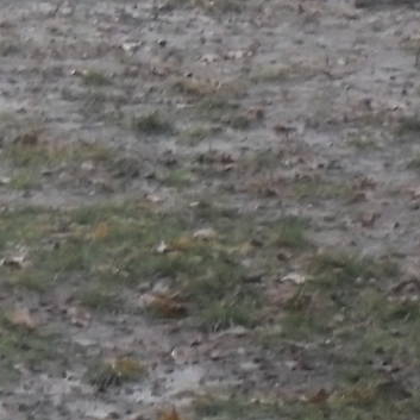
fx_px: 6109
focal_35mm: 445
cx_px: -504
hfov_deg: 3.9
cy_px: -96
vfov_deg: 3.9
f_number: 5.2
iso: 320
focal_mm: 18.1
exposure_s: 1/90
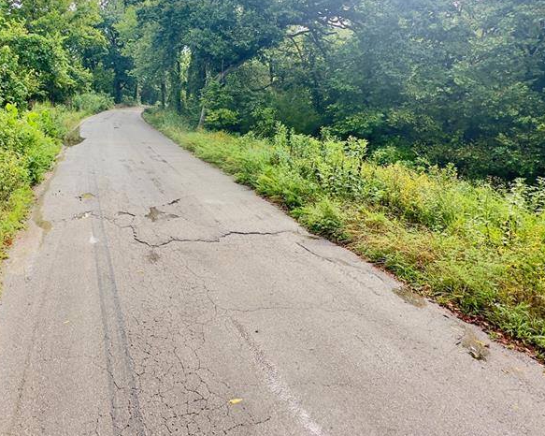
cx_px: 174
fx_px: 387
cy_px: 146
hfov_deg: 68.0
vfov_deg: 57.5
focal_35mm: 24
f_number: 2.2
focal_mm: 2.22
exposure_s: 1/186
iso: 40
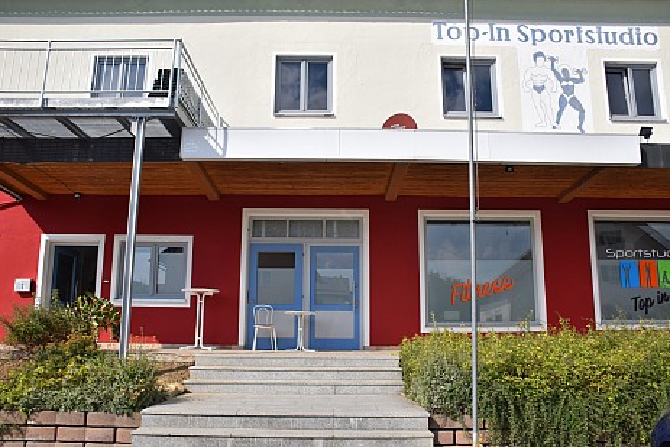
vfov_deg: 46.4
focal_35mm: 28
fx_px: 521
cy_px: 226
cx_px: 336
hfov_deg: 65.5
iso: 400
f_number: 7.1
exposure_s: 1/1600
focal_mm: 18
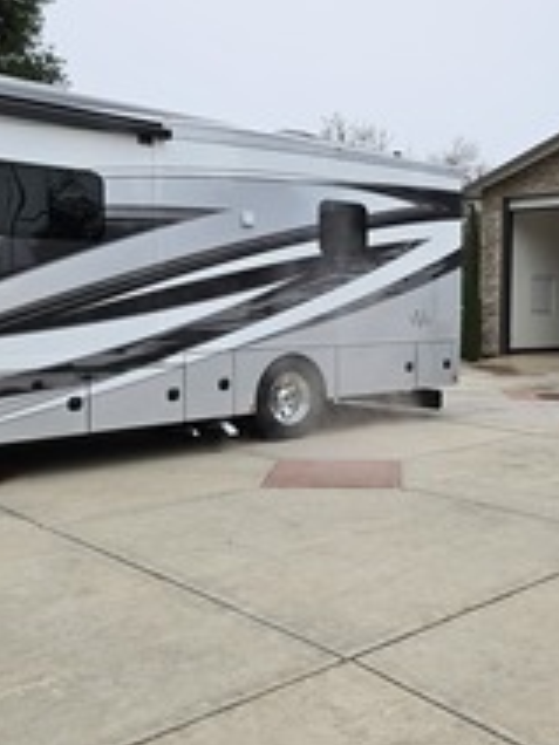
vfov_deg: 48.9
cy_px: 346
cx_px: 387
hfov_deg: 37.2
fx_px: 818
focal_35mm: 38
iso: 50
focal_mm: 5.4
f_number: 1.8
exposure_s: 1/1002
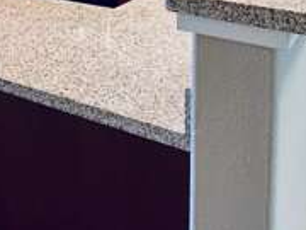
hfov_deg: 36.1
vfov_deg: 23.9
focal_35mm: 53
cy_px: -75
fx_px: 469
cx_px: 137
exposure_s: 1/60
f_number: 2.2
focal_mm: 2.22
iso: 320
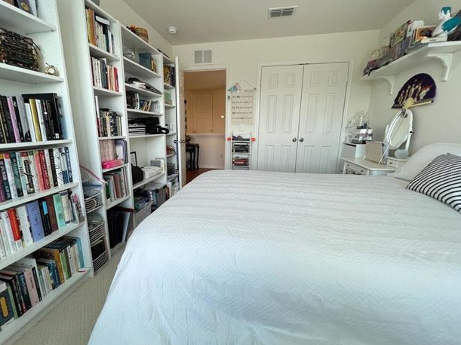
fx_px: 200
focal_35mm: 15
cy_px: 172
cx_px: 215
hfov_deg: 98.0
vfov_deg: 81.7
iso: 200
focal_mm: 1.57
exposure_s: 1/120
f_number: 1.8
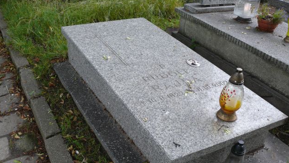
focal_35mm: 39
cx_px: 145
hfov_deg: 51.6
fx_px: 299
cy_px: 108
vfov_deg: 30.2
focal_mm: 7.4
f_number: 2.8
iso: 200
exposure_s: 1/100
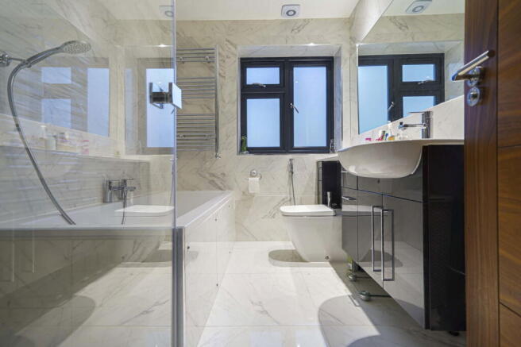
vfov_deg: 73.7
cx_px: 260
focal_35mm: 16
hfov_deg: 96.8
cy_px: 174
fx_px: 231
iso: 100
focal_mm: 16
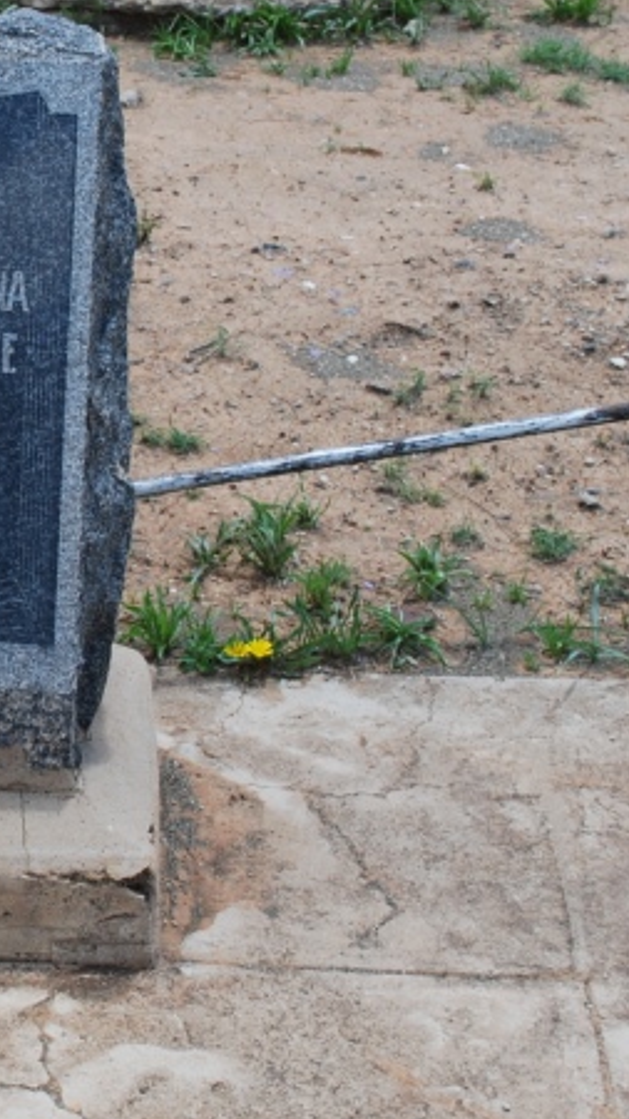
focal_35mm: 93
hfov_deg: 12.3
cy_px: 419
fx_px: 2759
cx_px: -351
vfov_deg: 22.9
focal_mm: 26
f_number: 6.3
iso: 100
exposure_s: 1/160
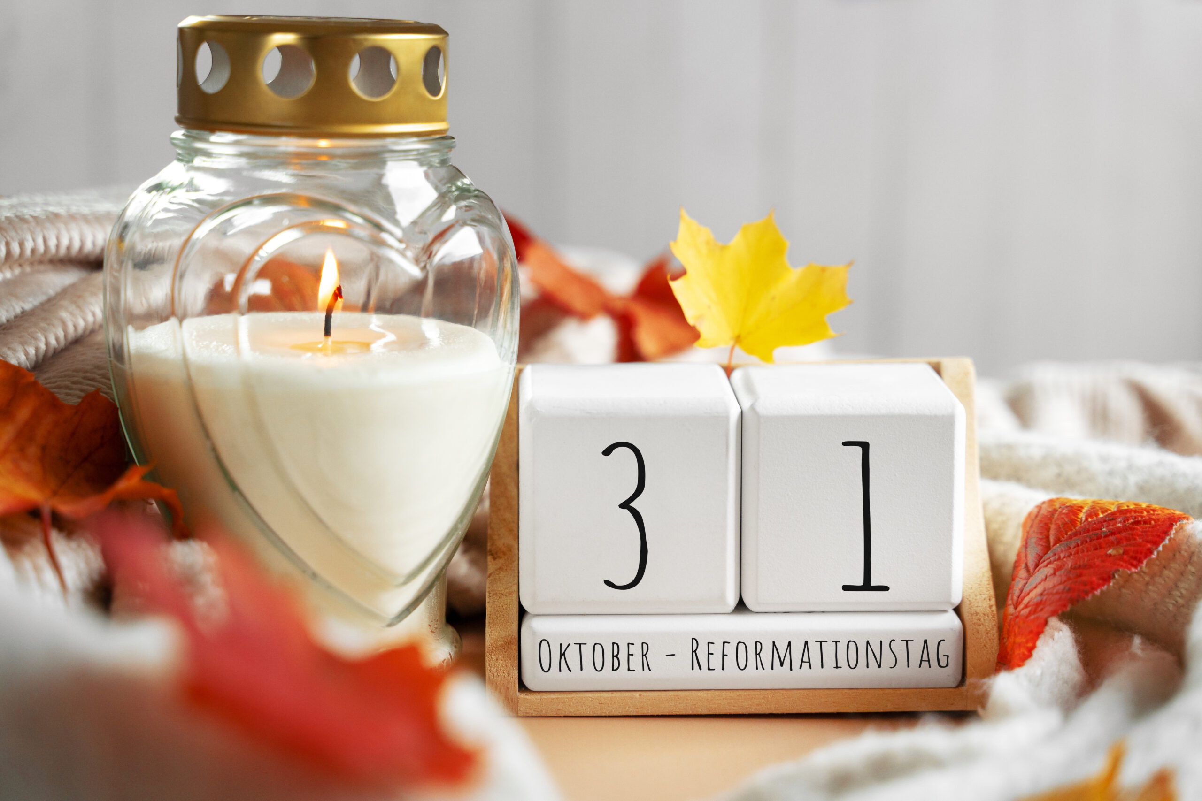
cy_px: 400
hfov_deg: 27.0
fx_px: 2504
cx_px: 601
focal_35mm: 75
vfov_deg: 18.2
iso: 800
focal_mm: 75
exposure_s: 1/160
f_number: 4
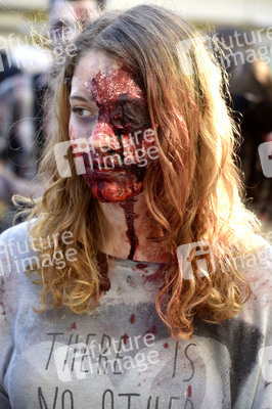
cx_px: 136
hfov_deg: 11.4
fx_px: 1362
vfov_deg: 17.1
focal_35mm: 120
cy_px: 204
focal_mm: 120
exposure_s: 1/125
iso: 400
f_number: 5.6
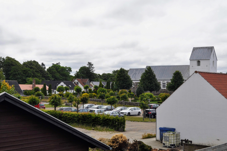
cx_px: 114
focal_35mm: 54
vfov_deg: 25.0
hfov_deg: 36.9
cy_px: 76
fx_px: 340
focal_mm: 36
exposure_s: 1/125
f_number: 11
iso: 250
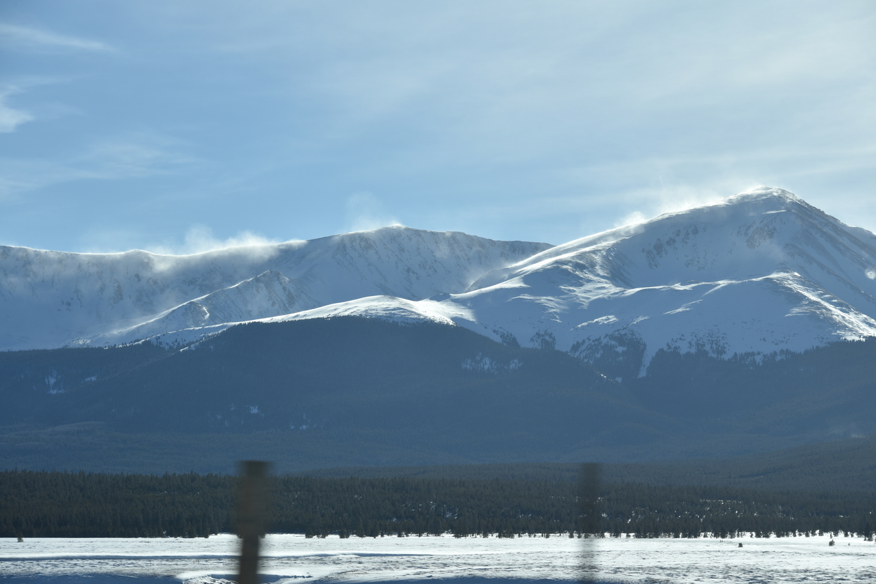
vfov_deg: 10.2
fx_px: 3286
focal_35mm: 135
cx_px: 438
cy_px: 292
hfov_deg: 15.2
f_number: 10
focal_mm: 135
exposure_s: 1/400
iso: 100
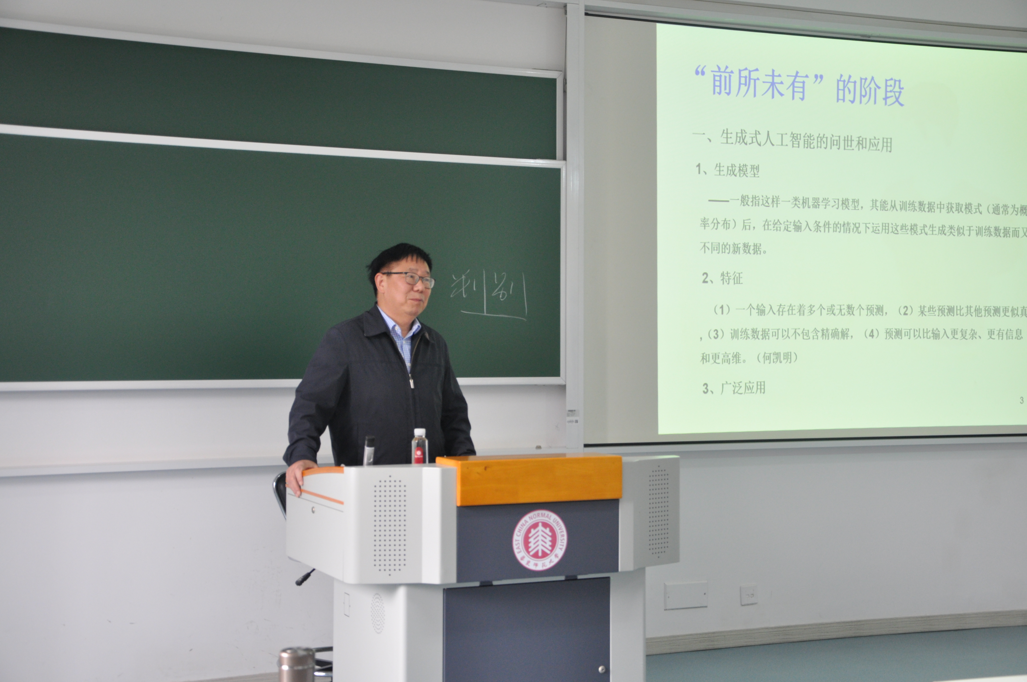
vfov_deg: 25.7
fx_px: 1496
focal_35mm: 52
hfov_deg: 37.9
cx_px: 514
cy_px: 341
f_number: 4.5
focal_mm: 35
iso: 720
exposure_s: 1/30
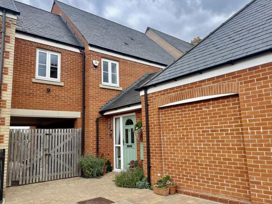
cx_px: 136
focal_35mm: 26
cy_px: 102
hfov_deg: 67.3
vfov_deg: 53.0
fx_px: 204
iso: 32
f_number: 1.6
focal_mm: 4.2
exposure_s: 1/1135
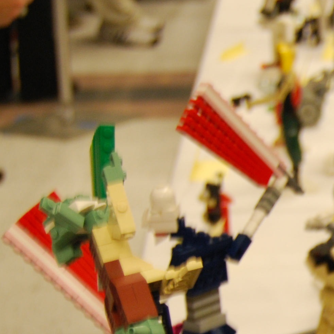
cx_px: 554
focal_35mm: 156
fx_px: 1699
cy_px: 313
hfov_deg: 10.7
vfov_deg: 11.1
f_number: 4.5
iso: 400
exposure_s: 1/20
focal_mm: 31
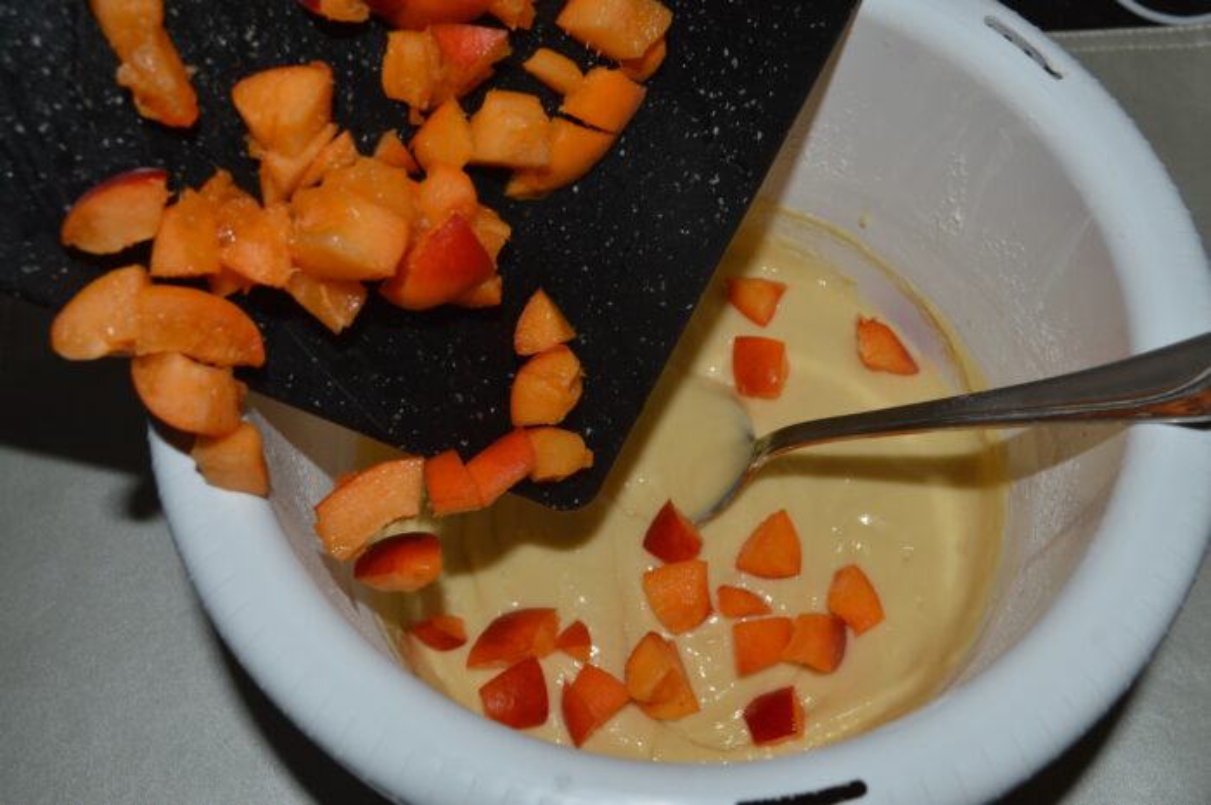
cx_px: 606
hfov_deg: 49.6
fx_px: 1310
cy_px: 402
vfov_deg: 34.1
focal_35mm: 39
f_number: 8
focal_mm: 26
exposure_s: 1/60
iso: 100
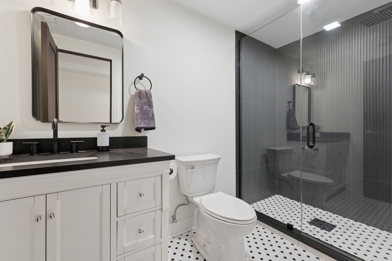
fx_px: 163
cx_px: 196
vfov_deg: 77.3
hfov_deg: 100.4
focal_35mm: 15
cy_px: 130
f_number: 4
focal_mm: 10
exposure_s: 1/60
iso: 800
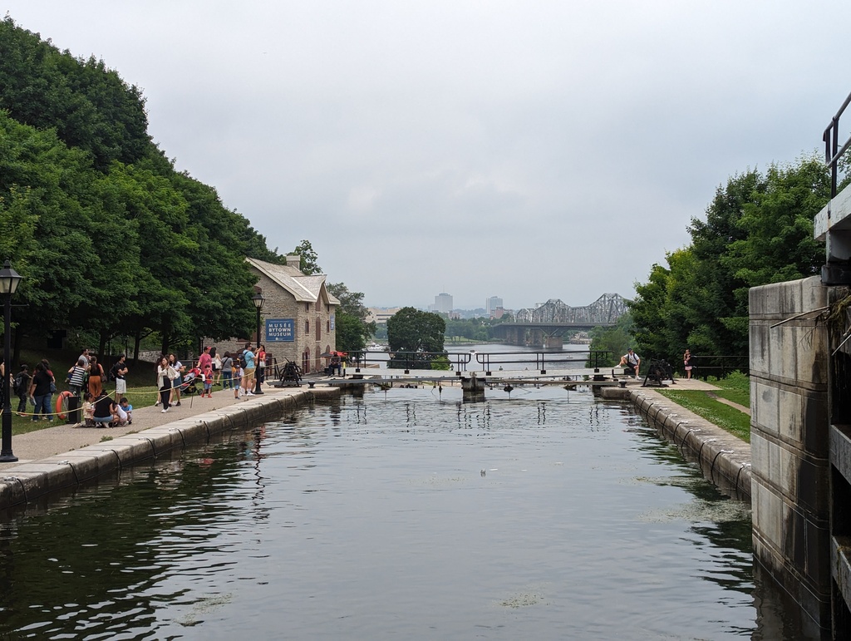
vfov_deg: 30.3
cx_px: 426
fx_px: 1182
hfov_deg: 39.6
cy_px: 320
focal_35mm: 48
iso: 53
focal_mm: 6.81
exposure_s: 1/1808
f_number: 1.85
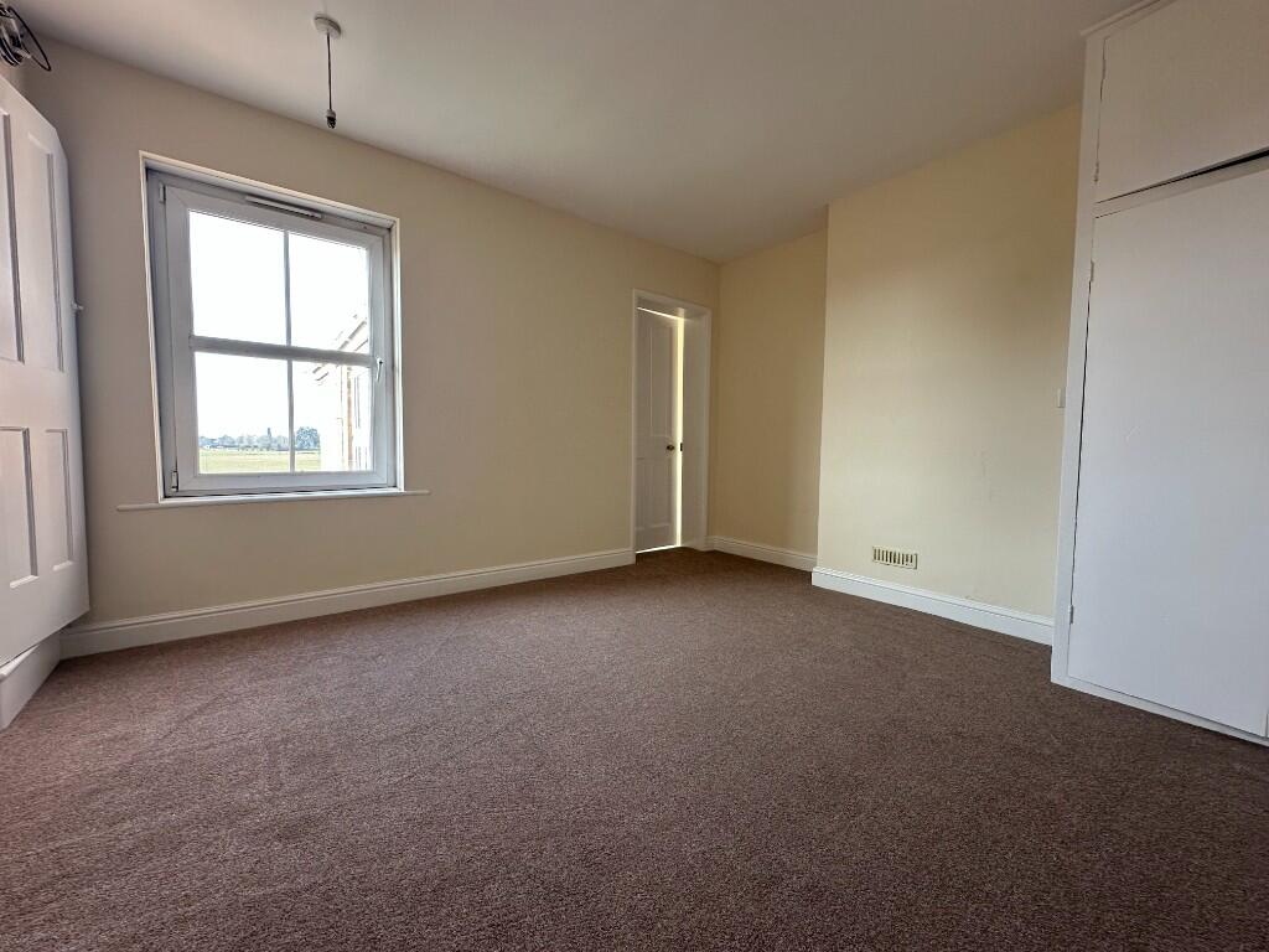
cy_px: 476
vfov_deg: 85.7
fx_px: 513
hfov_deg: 102.1
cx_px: 634
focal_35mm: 14
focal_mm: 2.22
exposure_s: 1/99
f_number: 2.2
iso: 100
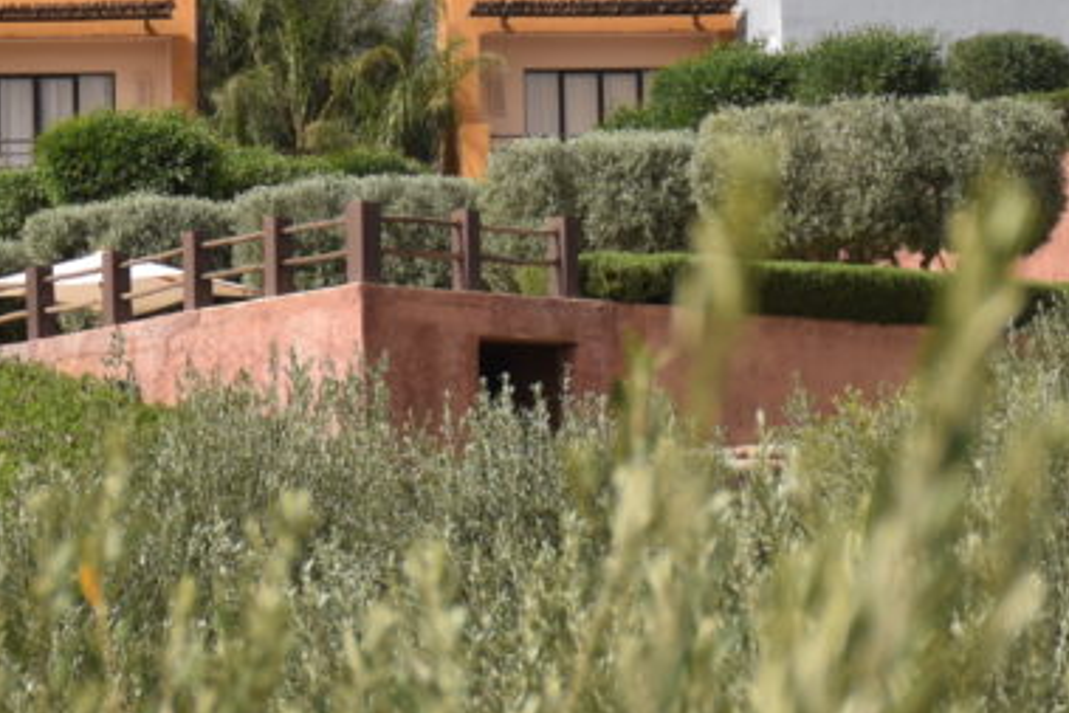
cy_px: 216
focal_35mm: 251
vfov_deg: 5.5
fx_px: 7456
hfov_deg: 8.2
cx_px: 353
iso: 100
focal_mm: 62
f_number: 5.6
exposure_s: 1/500
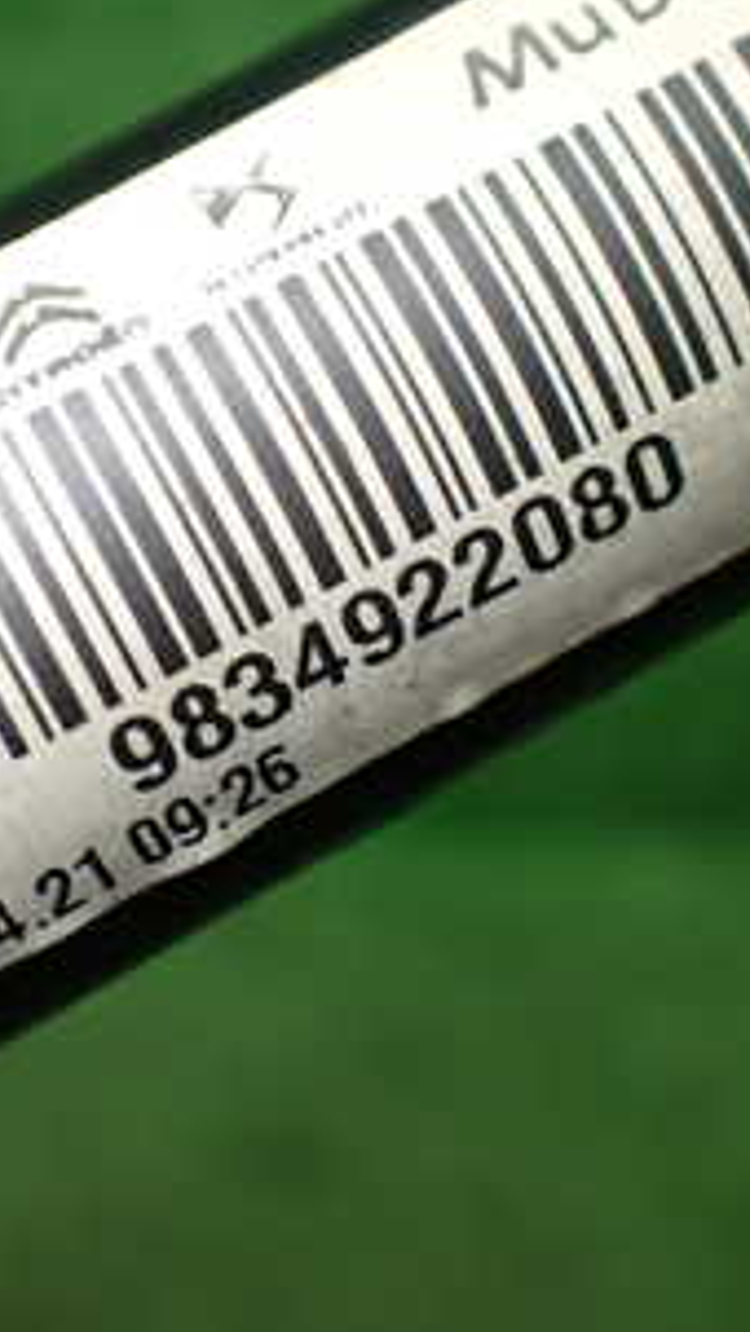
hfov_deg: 18.5
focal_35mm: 65
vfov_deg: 32.3
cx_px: 225
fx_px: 2297
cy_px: 551
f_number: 2.3
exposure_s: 1/125
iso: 250
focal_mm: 5.4
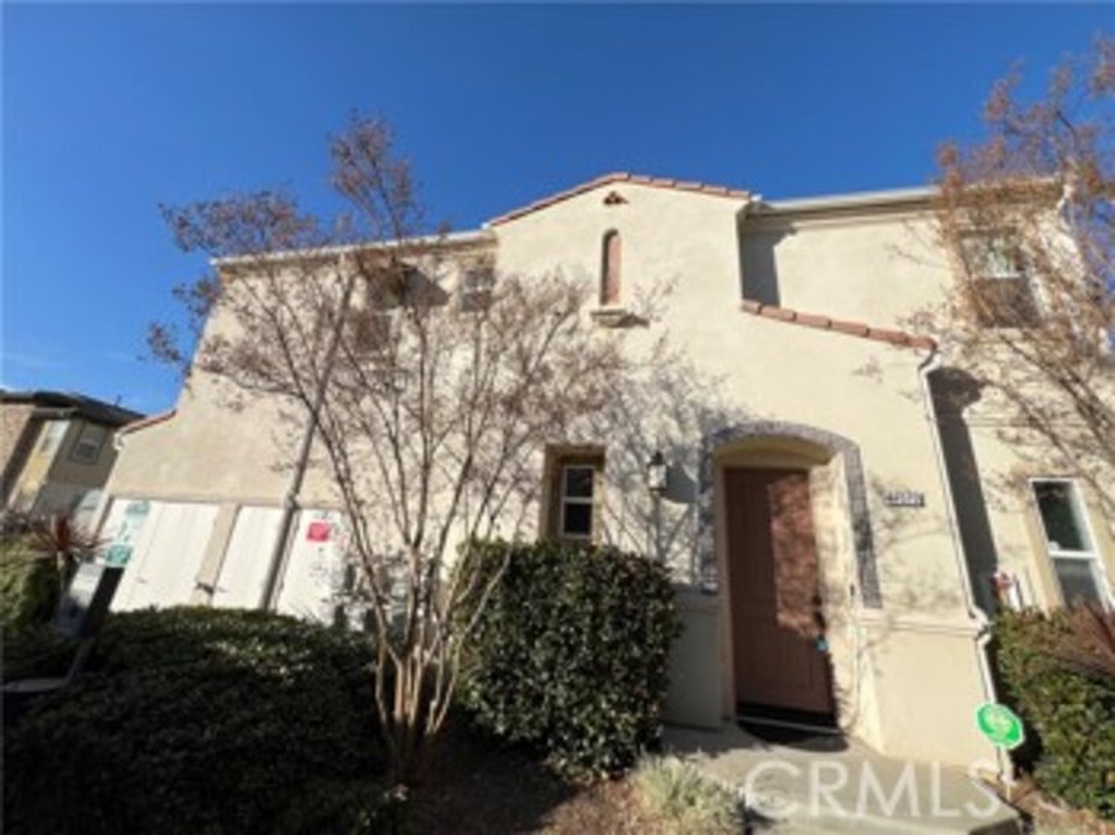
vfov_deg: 89.9
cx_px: 558
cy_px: 418
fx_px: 418
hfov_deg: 106.2
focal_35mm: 13
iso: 32
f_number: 1.8
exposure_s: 1/1553
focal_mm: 1.57
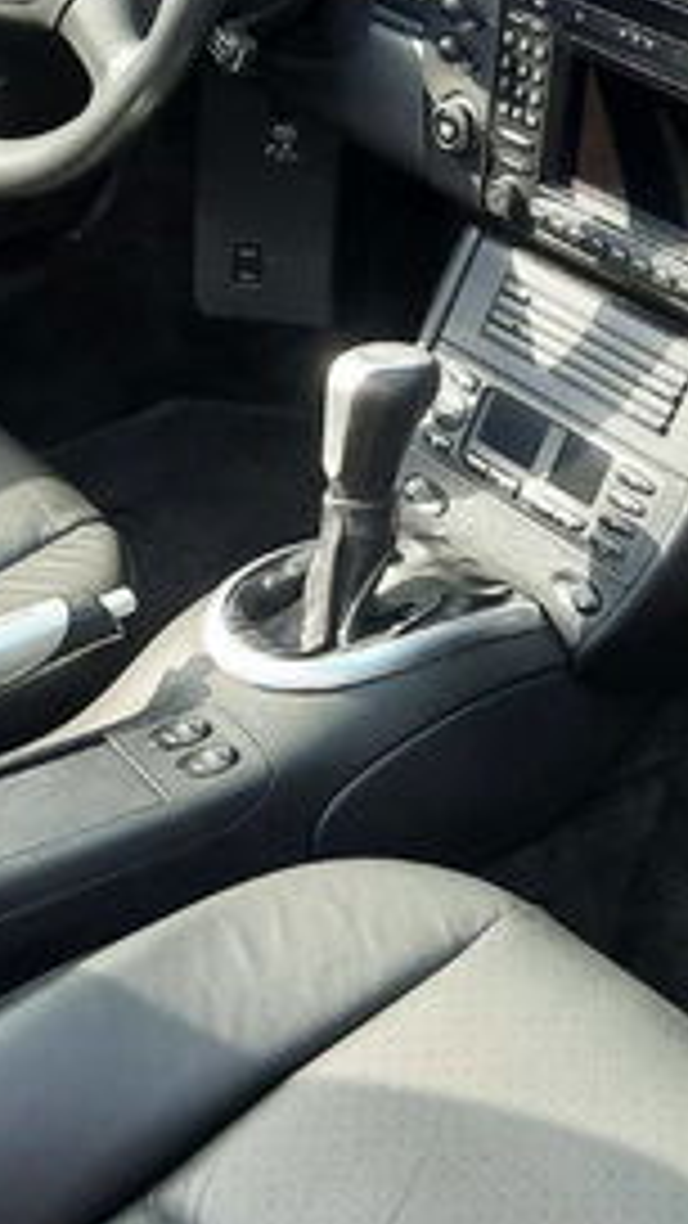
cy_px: 436
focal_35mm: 77
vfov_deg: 27.4
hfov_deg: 15.6
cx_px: 189
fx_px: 2497
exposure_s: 1/116
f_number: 2
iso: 32
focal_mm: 4.6
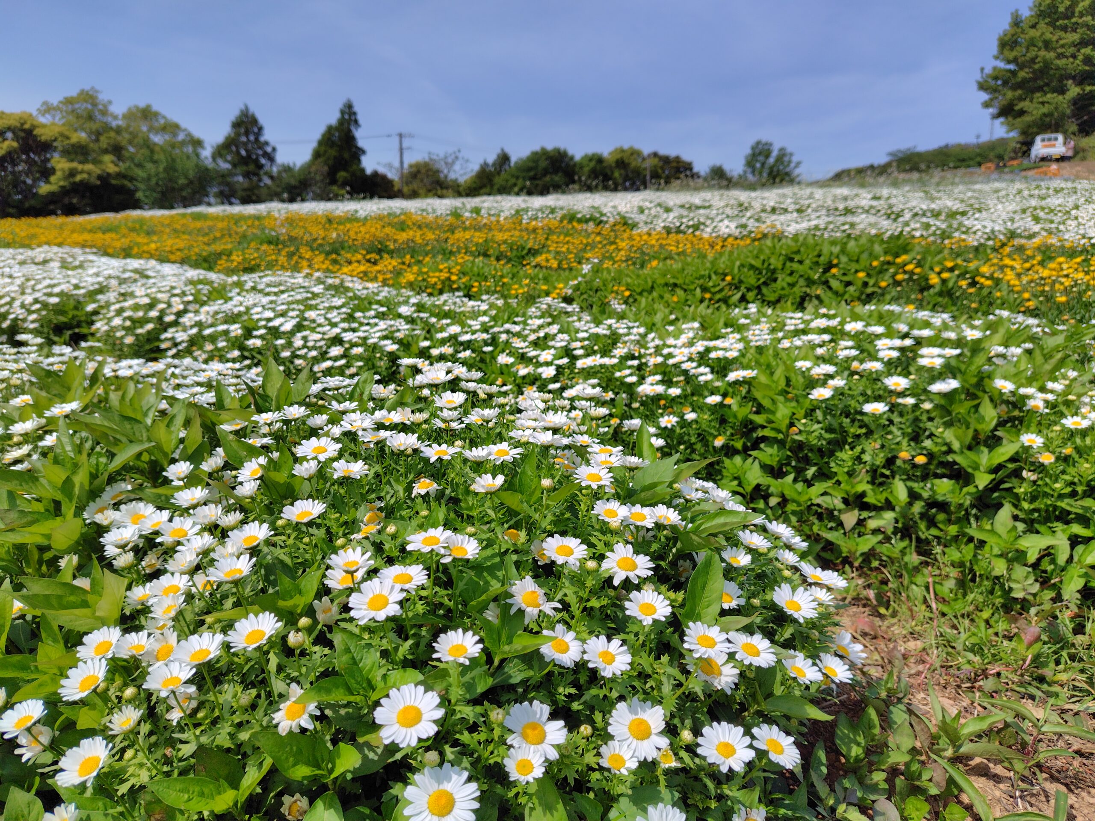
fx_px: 728
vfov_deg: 58.9
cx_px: 548
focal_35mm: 23
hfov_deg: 73.9
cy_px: 410
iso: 50
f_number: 1.9
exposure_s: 1/3478
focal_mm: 5.6
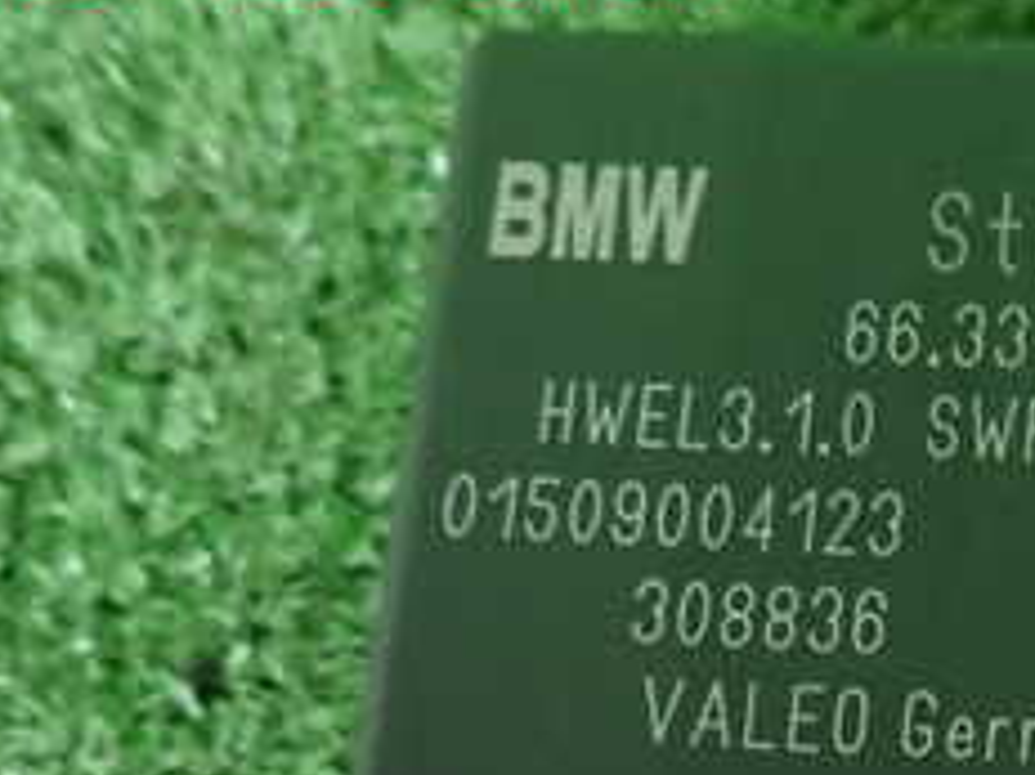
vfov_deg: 21.1
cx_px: 1232
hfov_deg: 26.6
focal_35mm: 65
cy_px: 914
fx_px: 1942
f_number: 2
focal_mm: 4.5
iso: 800
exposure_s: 1/30
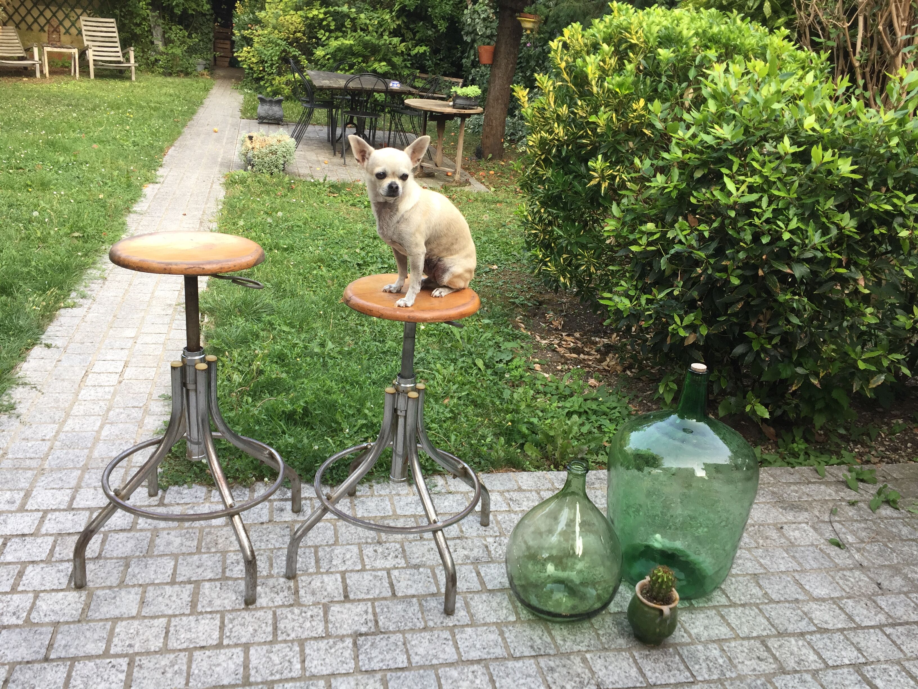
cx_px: 459
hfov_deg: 61.7
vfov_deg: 48.2
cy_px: 344
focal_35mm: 29
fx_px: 769
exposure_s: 1/100
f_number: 2.2
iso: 32
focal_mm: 4.15
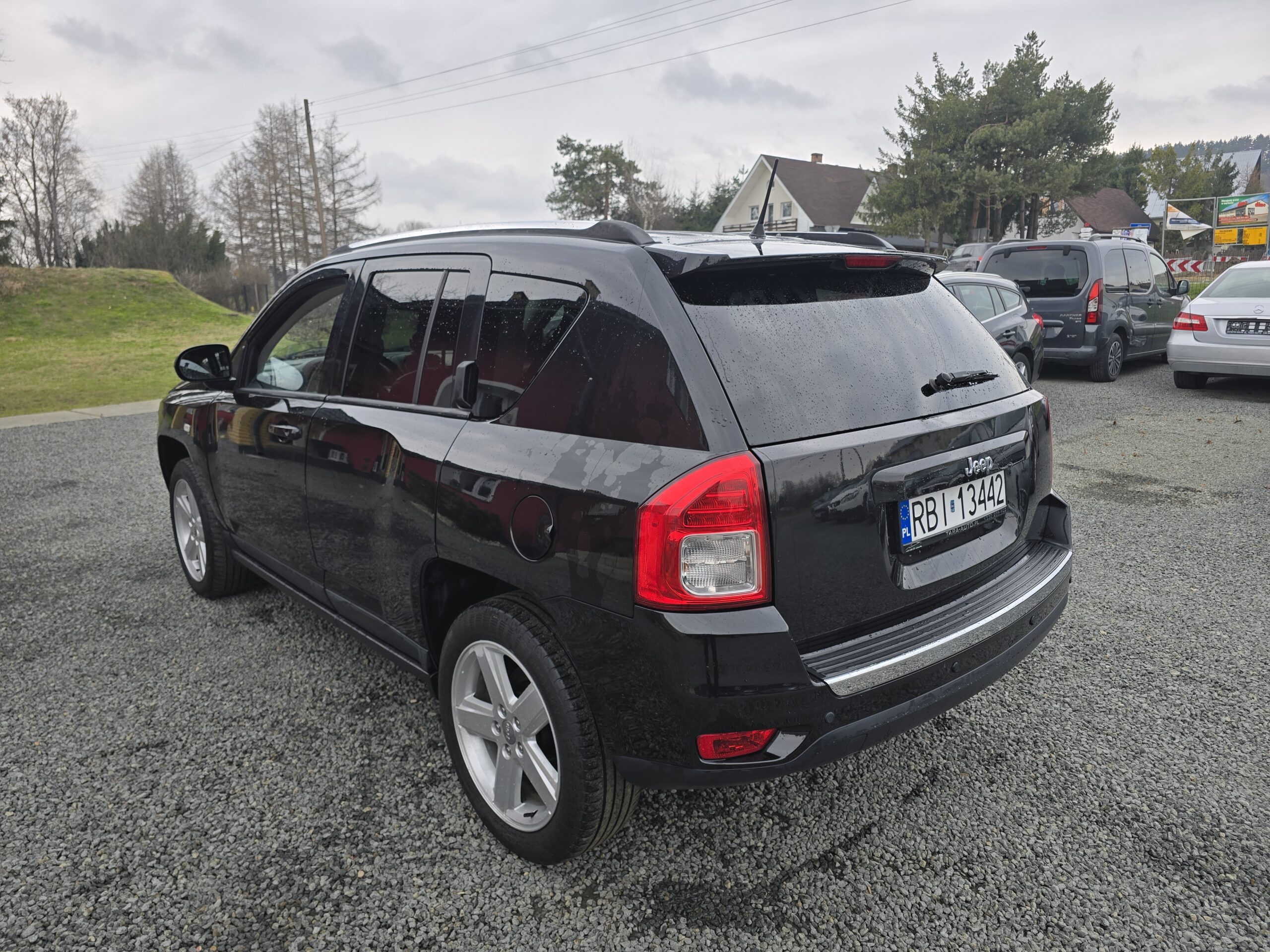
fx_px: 844
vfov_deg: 58.9
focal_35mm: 23
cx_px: 635
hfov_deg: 73.9
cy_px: 476
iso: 16
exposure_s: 1/180
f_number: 1.7
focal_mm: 6.3
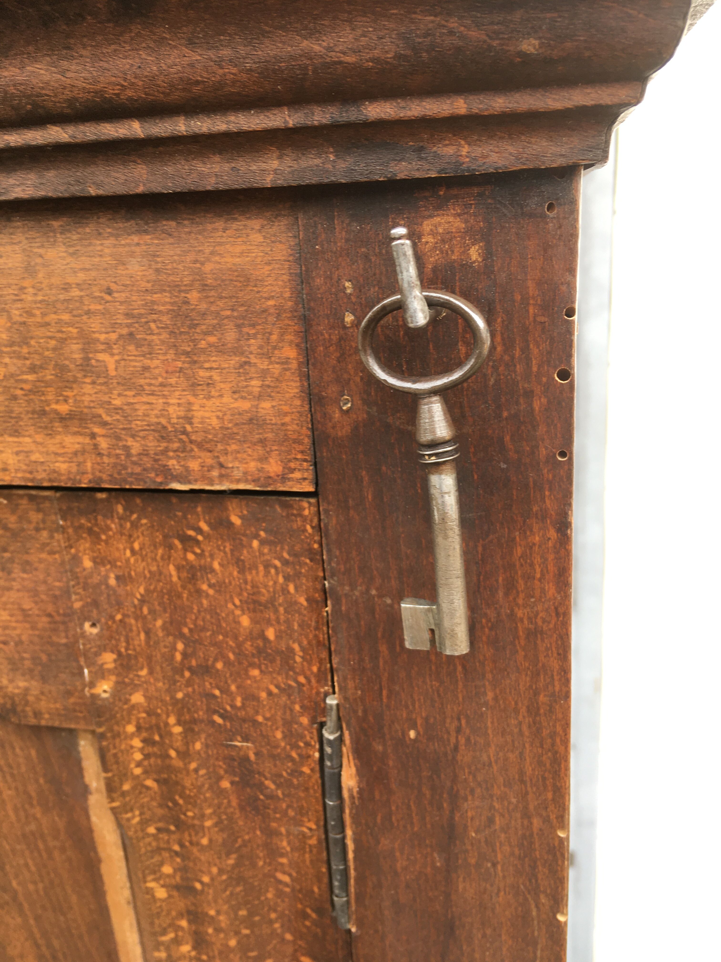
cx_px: 360
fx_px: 805
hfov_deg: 48.2
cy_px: 481
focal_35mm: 29
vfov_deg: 61.7
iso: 25
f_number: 2.2
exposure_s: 1/100
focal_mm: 4.15
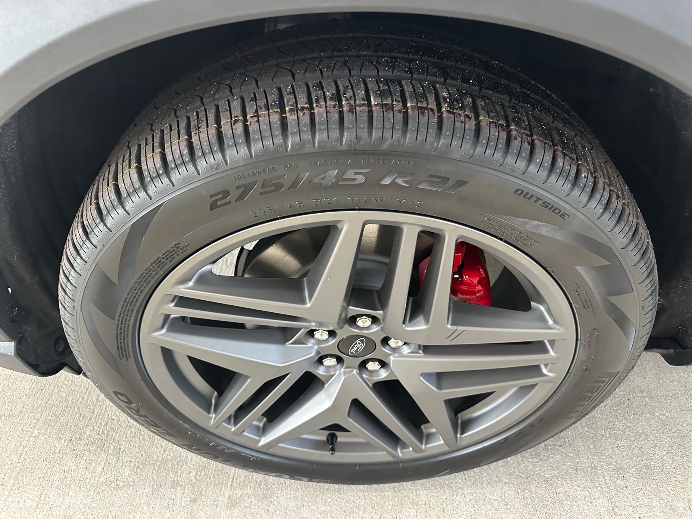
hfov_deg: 71.6
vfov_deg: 56.8
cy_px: 260
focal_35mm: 24
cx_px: 346
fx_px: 480
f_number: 1.78
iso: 640
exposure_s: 1/60
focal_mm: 6.86
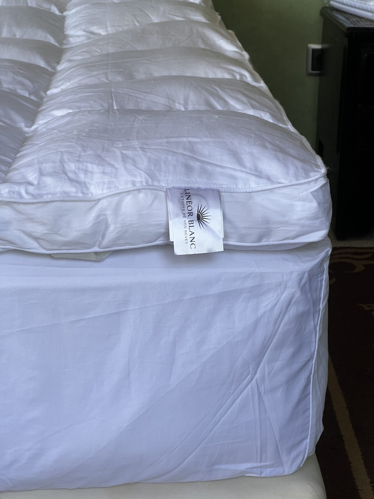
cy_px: 250
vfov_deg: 25.3
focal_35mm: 77
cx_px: 187
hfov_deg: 19.1
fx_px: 1109
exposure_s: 1/99
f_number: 2.8
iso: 100
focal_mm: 9
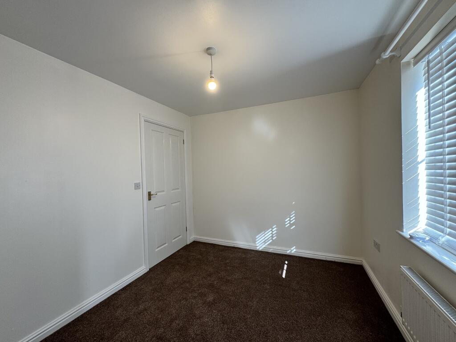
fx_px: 184
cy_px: 171
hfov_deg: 102.1
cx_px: 228
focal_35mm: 14
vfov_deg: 85.7
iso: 64
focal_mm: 2.22
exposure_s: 1/99
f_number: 2.2
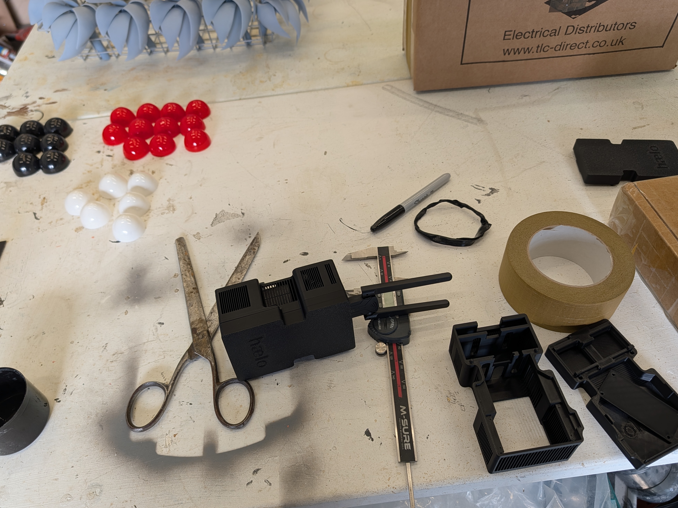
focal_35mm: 25
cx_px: 334
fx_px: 490
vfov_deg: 54.9
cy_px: 247
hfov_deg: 69.4
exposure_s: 1/50
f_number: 1.68
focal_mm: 6.9
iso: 30
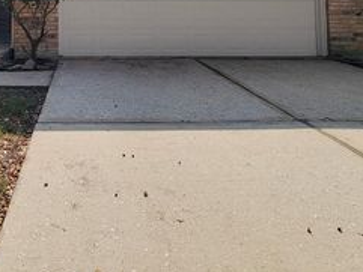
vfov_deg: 43.4
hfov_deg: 61.6
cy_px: -5
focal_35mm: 27
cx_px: 90
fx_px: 283
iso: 50
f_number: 2.2
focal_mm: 2.2
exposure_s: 1/2300
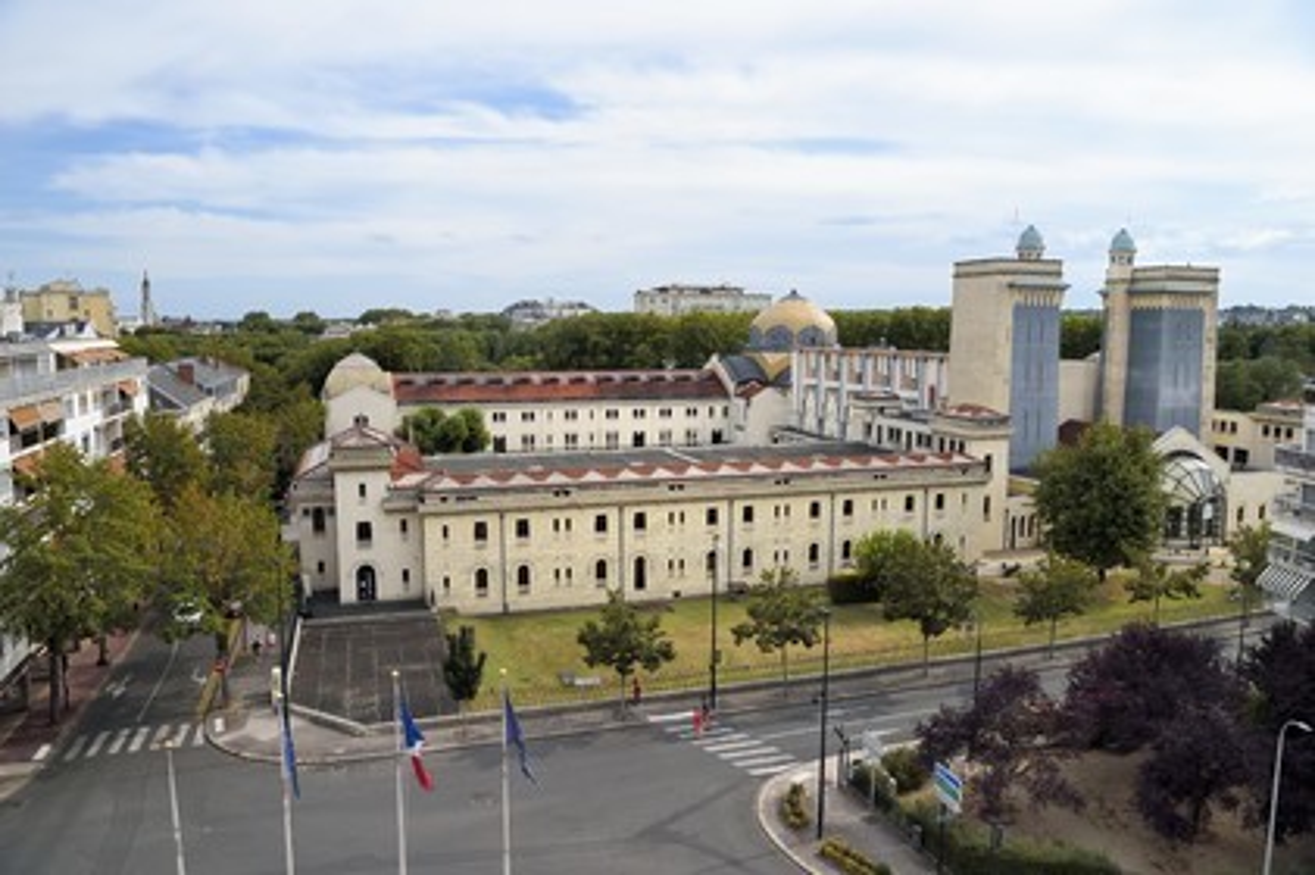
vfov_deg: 49.5
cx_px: 658
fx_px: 949
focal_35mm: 26
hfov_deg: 69.4
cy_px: 438
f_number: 13
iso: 200
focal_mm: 26
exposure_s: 1/250
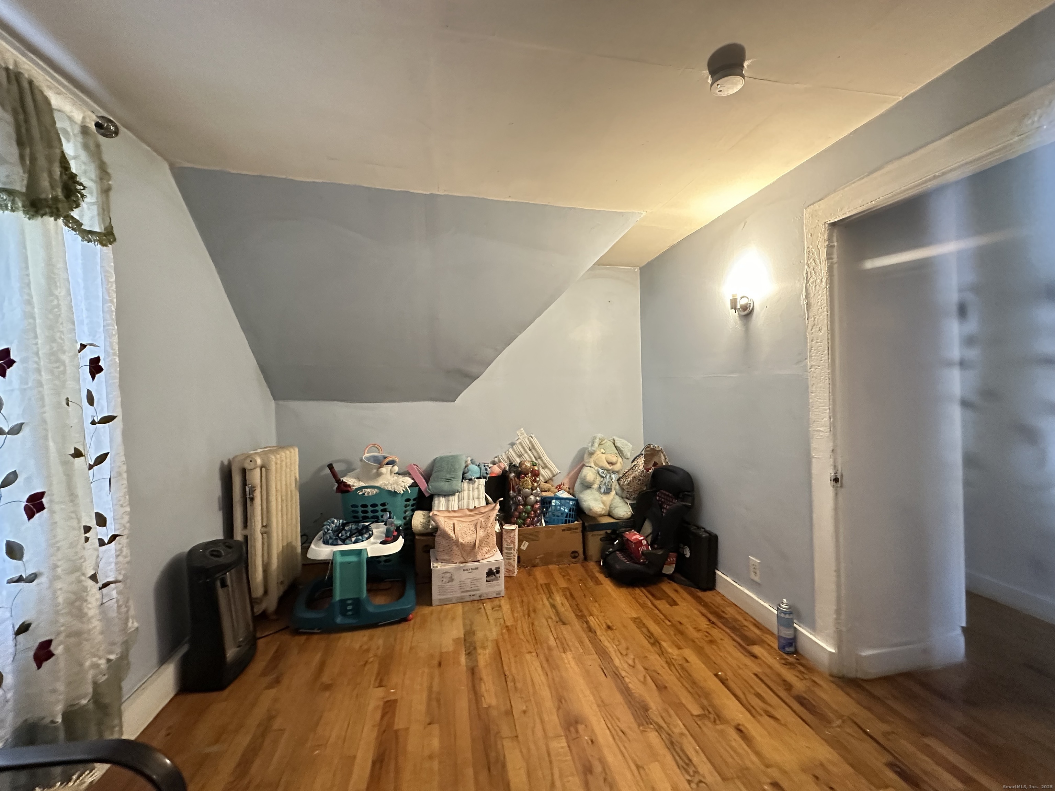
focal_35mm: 14
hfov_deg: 102.1
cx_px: 528
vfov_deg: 85.7
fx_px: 427
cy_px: 396
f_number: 2.2
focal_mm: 2.22
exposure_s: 1/40
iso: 800
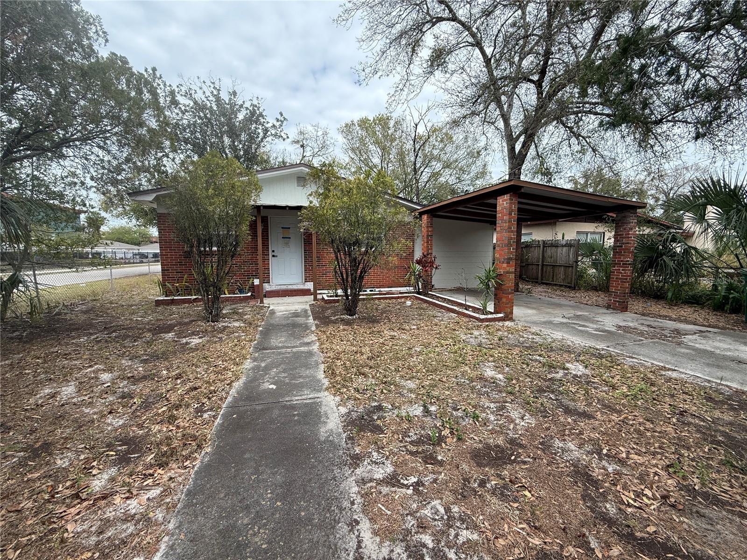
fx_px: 302
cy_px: 280
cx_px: 374
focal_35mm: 14
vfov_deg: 85.7
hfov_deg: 102.1
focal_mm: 2.22
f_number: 2.2
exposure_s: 1/726
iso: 64
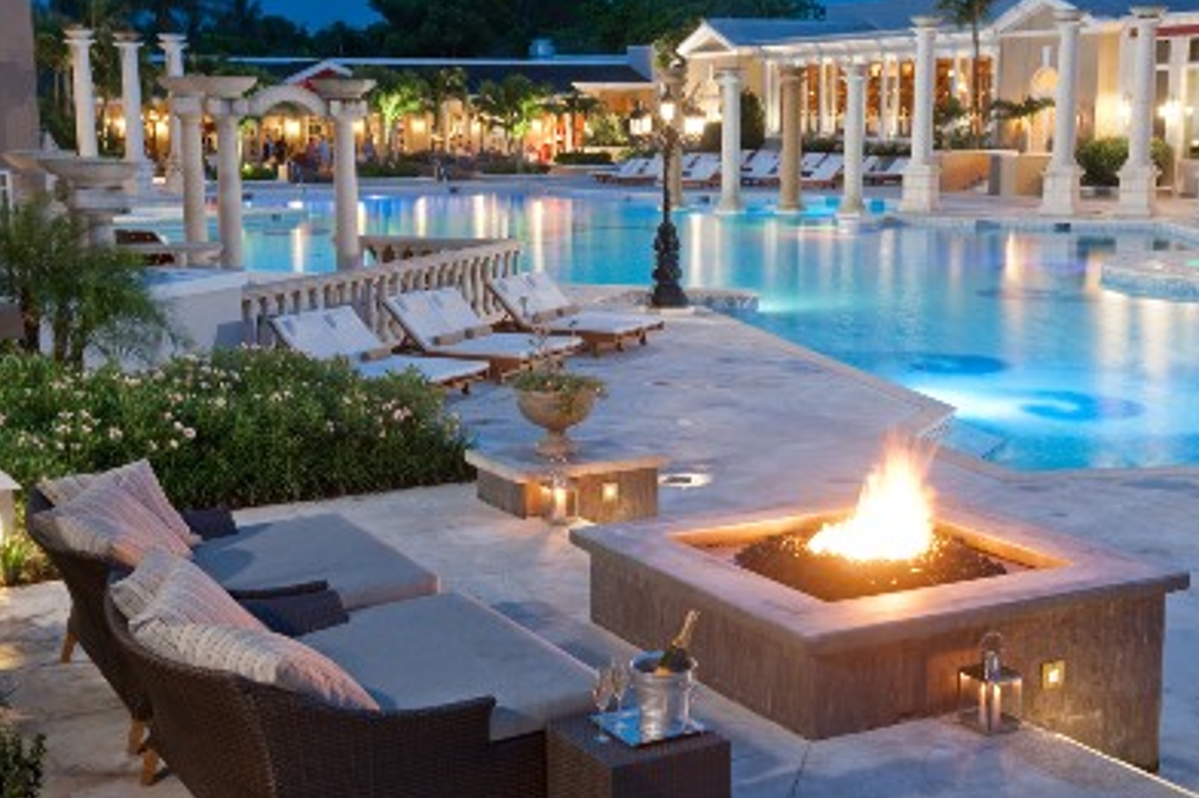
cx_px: 609
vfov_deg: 25.5
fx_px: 1764
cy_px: 404
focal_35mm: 53
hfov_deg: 37.5
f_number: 9
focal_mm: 52
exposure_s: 5
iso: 200
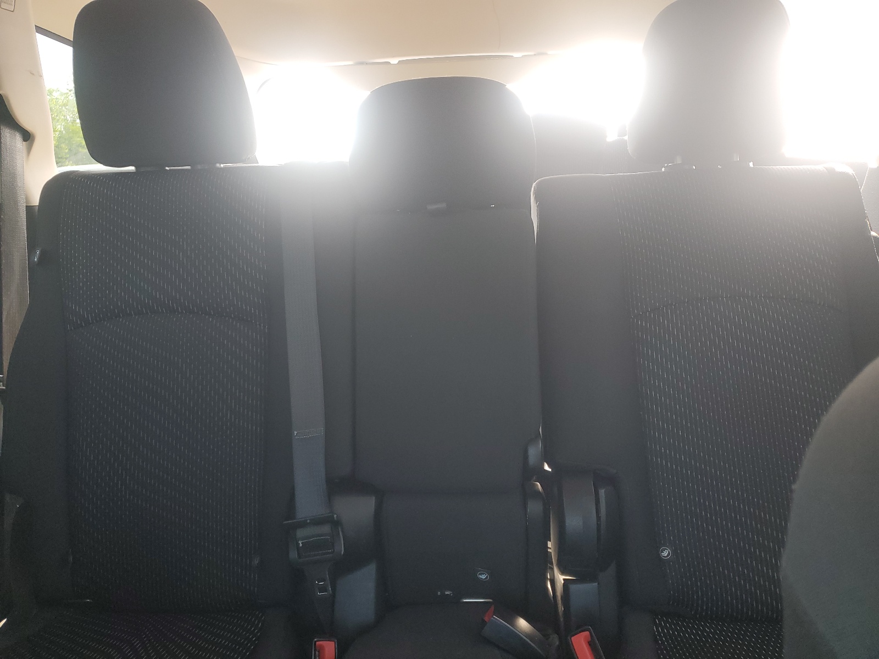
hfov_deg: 67.3
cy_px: 330
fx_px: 660
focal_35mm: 26
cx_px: 440
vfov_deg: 53.1
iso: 68
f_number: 1.5
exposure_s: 1/120
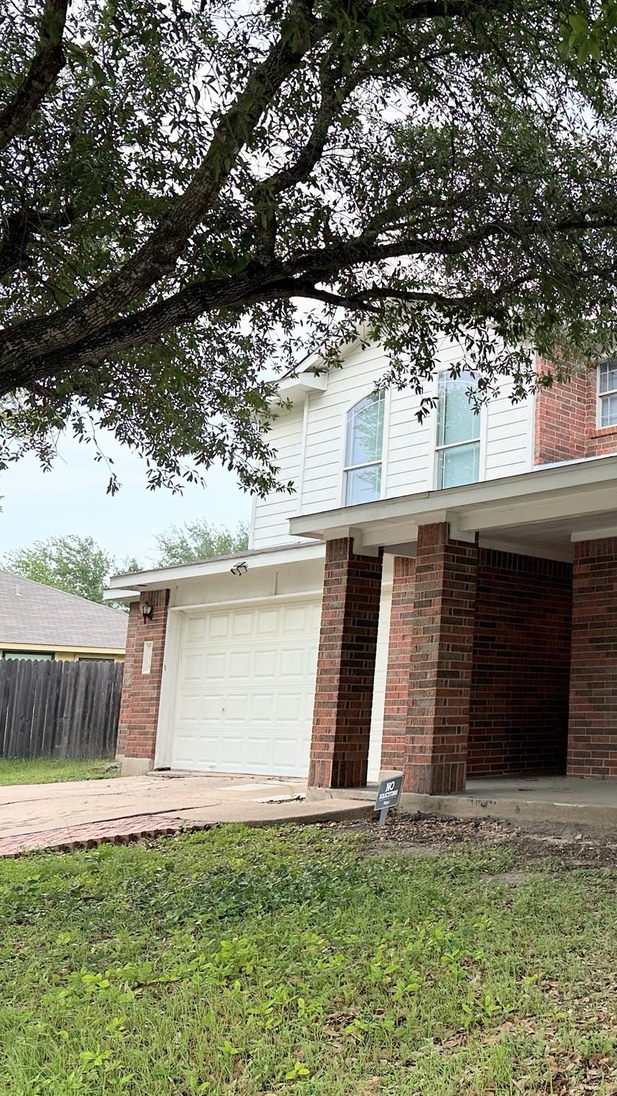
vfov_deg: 56.6
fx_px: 1018
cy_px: 547
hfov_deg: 29.4
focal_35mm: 35
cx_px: 724
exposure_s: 1/454
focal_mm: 6.86
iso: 80
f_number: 1.78
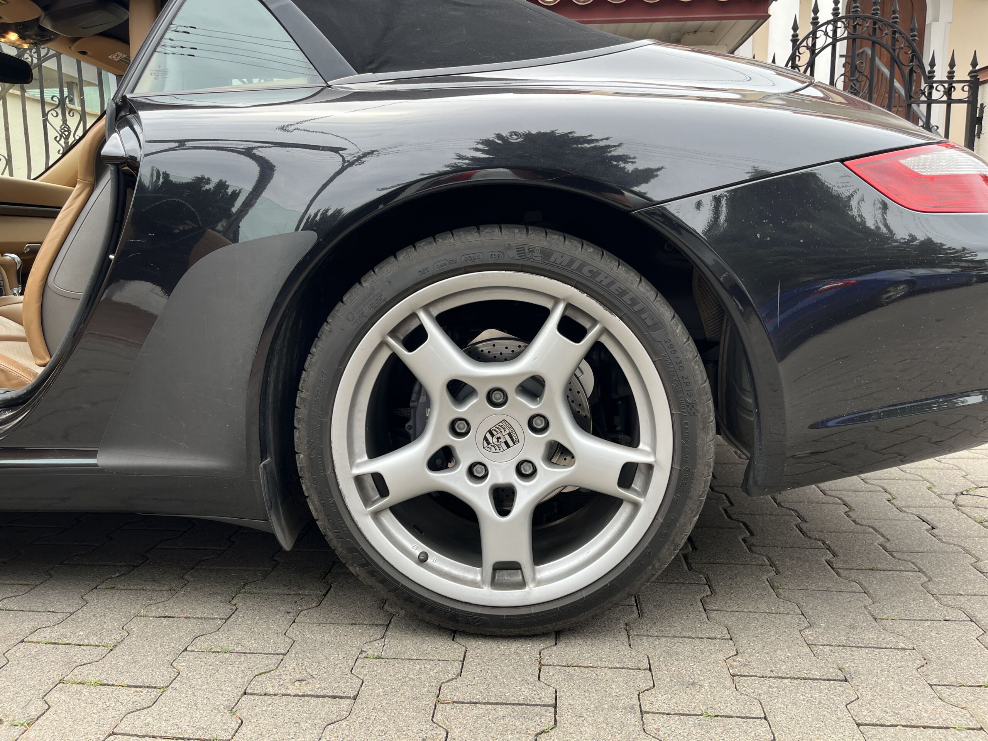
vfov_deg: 53.1
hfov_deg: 67.3
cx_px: 494
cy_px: 370
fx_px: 742
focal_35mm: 26
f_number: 1.6
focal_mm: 5.1
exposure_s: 1/463
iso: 50
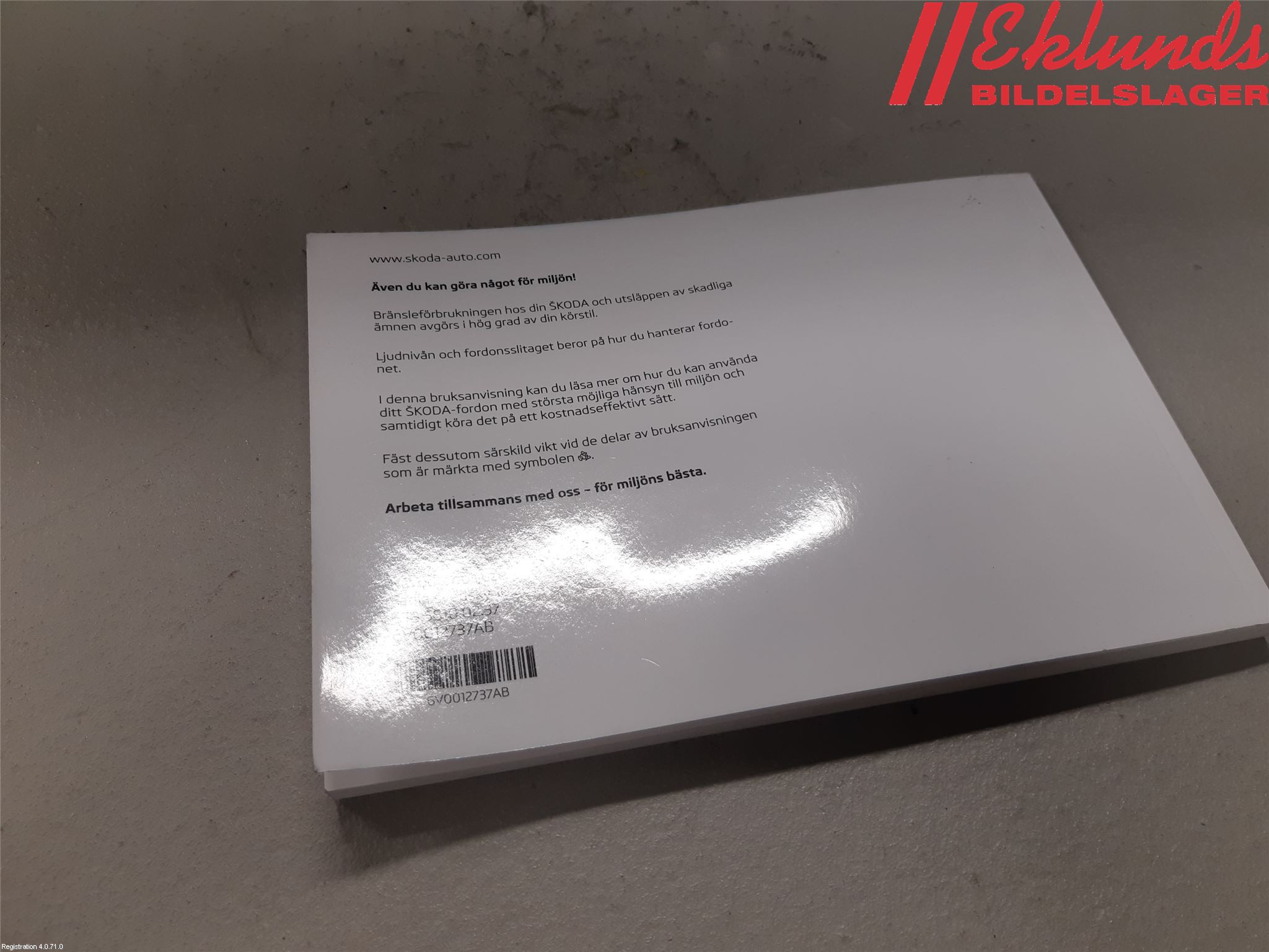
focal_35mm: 26
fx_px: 953
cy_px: 476
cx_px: 634
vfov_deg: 53.1
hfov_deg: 67.3
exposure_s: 1/100
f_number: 1.7
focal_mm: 3.93
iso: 64
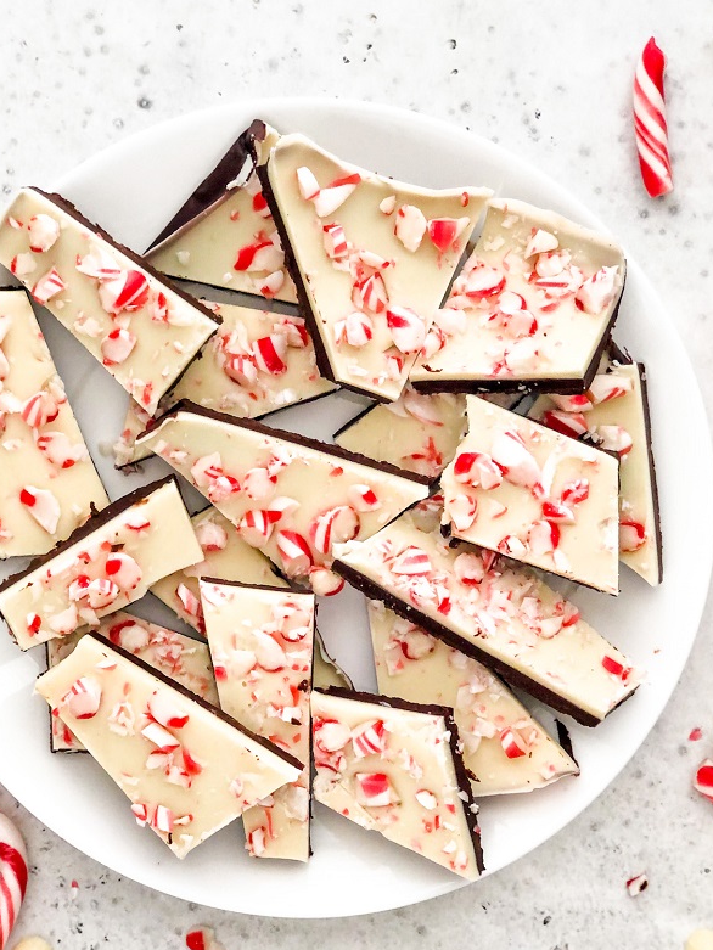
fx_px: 1949
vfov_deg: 27.4
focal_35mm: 71
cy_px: 540
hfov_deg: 20.7
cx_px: 318
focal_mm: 6
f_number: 2.4
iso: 64
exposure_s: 1/60
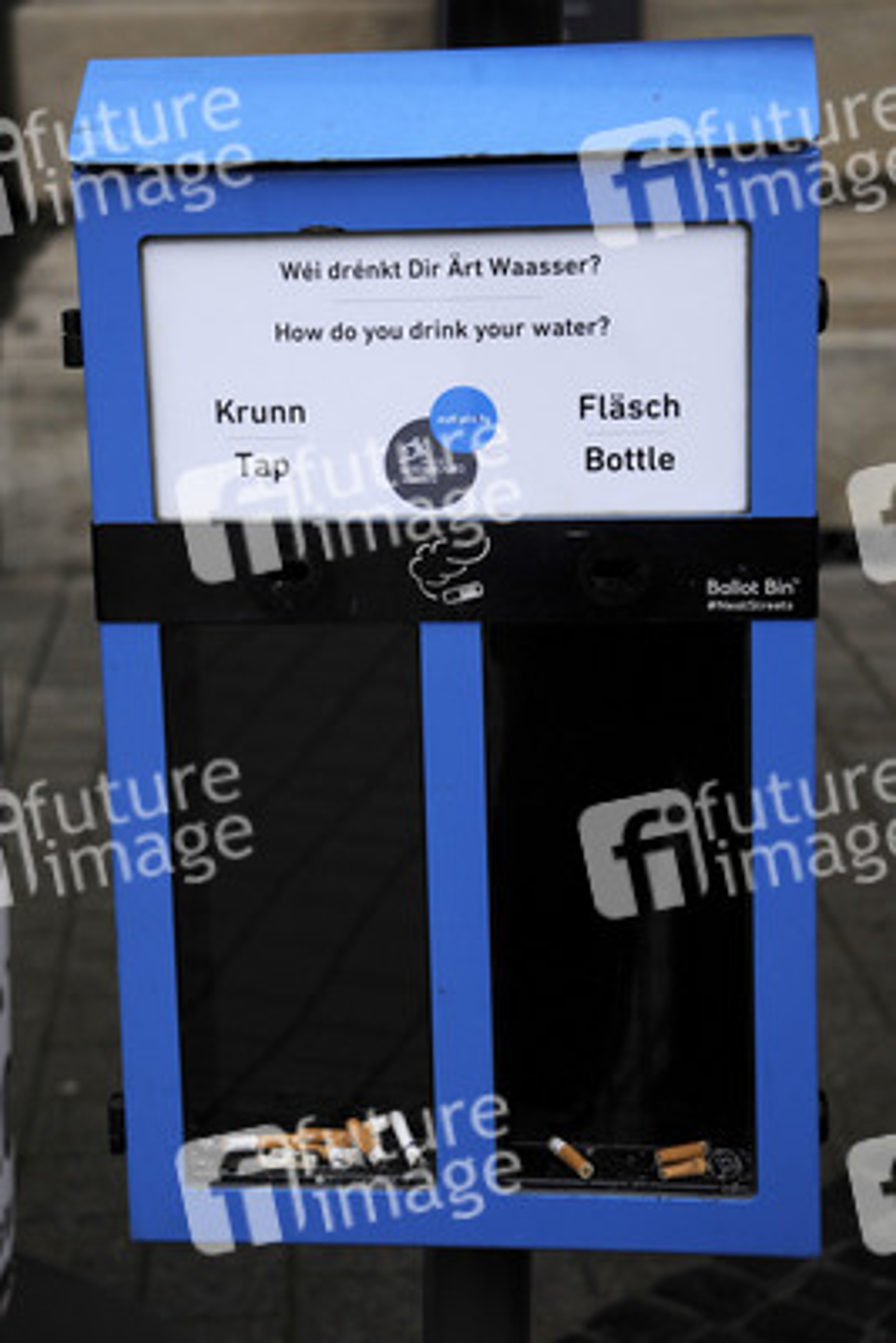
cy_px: 672
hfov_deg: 21.9
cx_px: 448
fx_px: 2312
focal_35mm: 62
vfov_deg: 32.4
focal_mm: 62
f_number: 5.6
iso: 500
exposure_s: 1/250
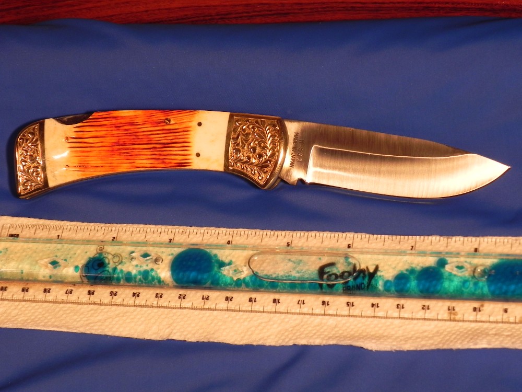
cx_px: 261
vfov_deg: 15.6
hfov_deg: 20.7
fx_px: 1433
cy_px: 196
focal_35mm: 95
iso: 160
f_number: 4.5
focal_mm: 16.9
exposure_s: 1/128
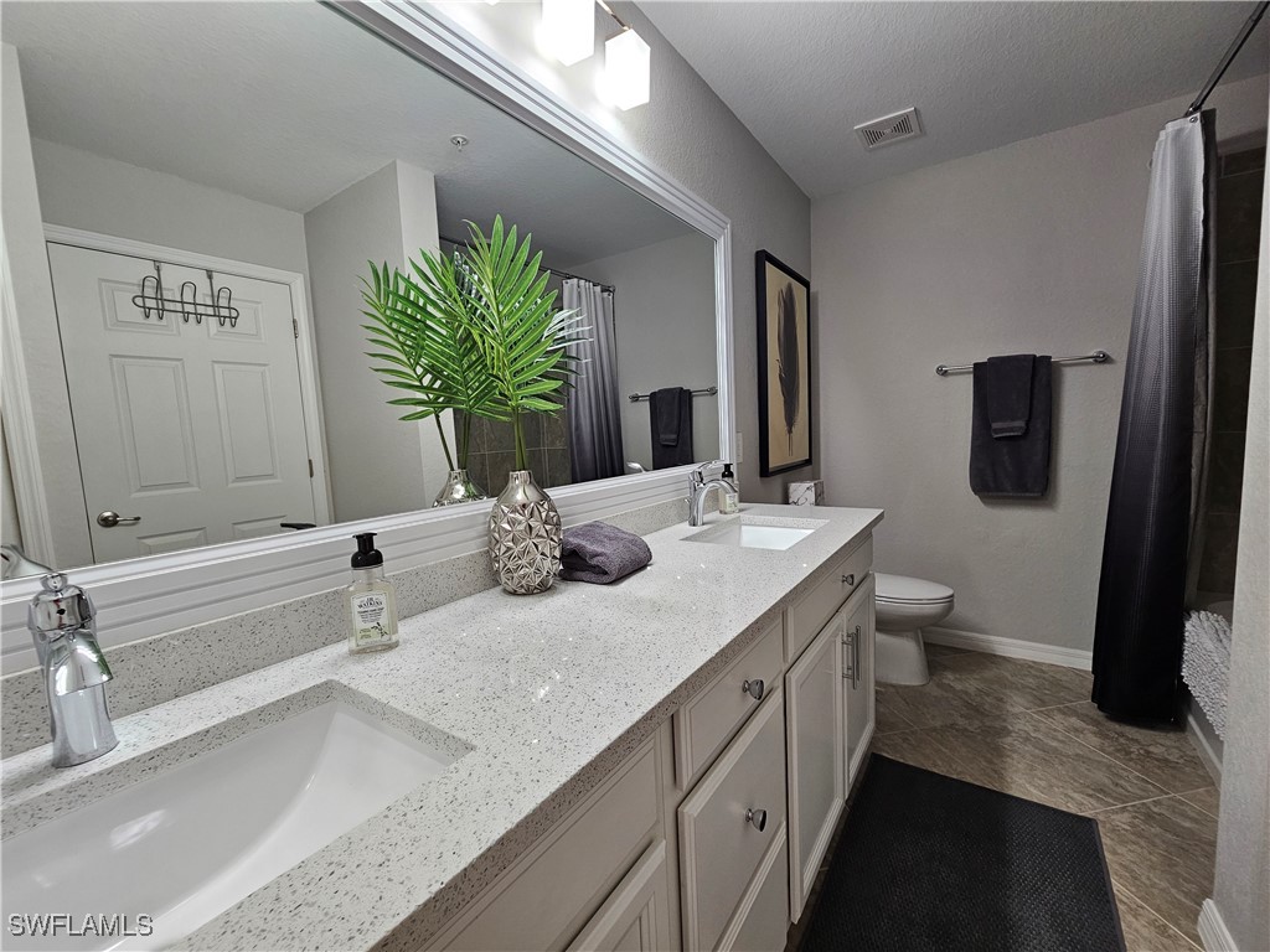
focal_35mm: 13
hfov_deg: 106.2
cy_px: 476
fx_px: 477
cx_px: 635
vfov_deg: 89.9
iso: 125
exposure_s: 1/60
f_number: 2.2
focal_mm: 2.2
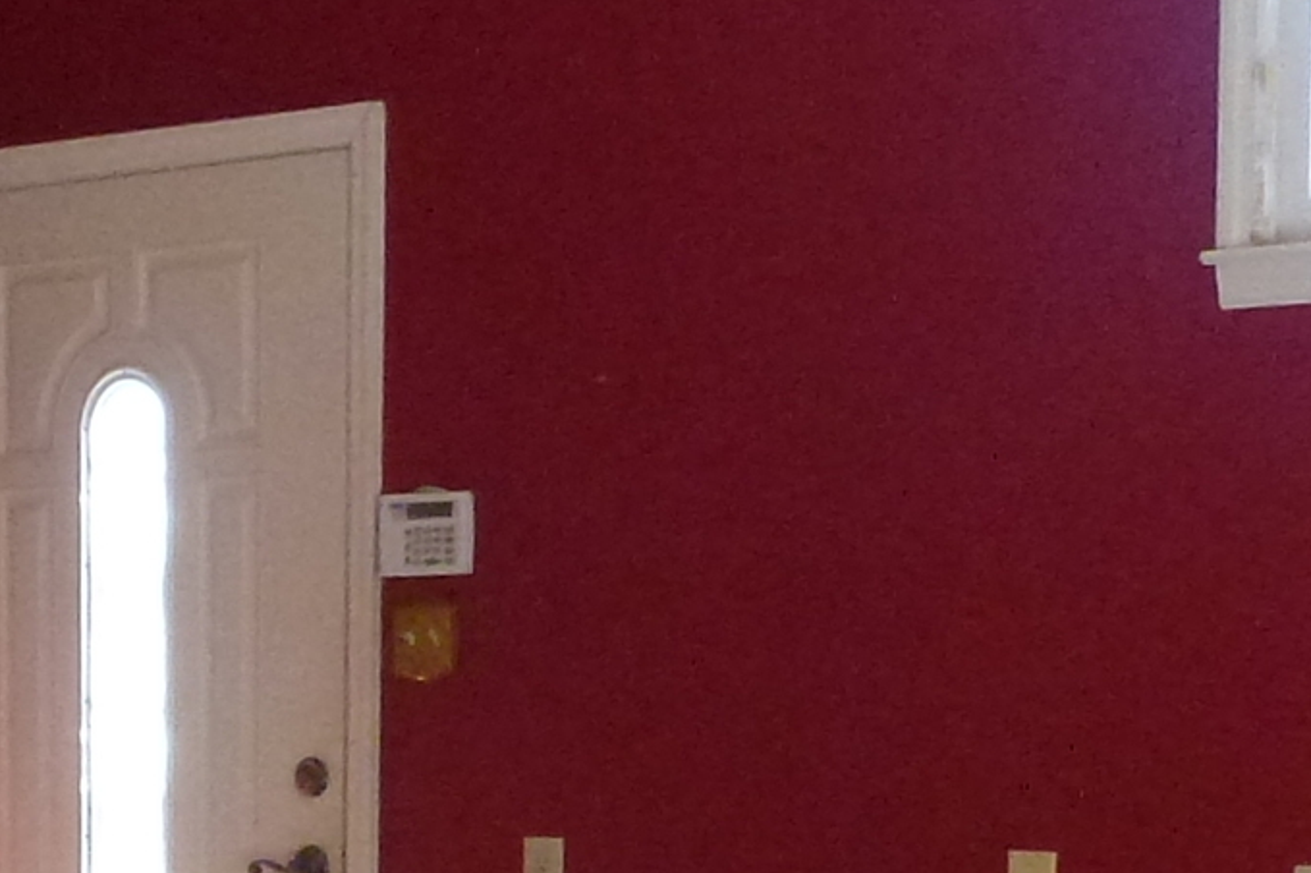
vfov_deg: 11.7
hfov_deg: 16.5
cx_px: -643
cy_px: 1176
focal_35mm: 113
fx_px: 4113
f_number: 3.3
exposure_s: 1/50
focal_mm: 4.3
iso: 400
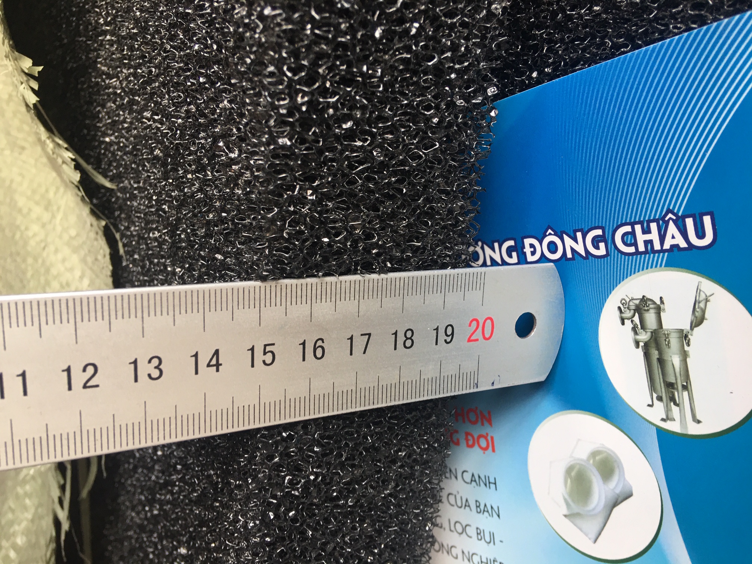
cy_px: 282
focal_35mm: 29
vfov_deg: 48.2
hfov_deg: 61.7
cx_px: 376
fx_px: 630
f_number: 2.2
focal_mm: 4.15
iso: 25
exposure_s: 1/33
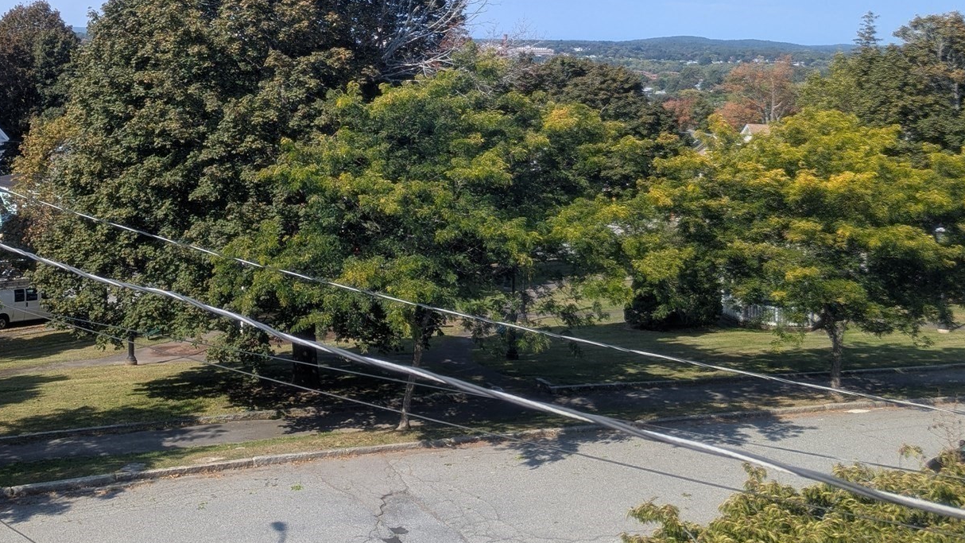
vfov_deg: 26.1
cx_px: 319
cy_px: 43
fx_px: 1126
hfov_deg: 45.7
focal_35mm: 44
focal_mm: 6.81
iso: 46
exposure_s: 1/1244
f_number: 1.85
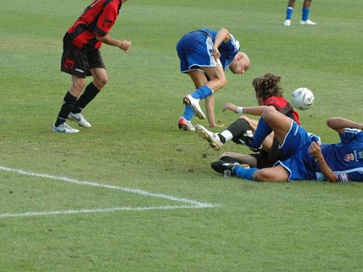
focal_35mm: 291
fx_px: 3049
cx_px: 204
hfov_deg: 6.8
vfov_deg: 5.1
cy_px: 94
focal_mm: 135
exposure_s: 1/400
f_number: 6.3
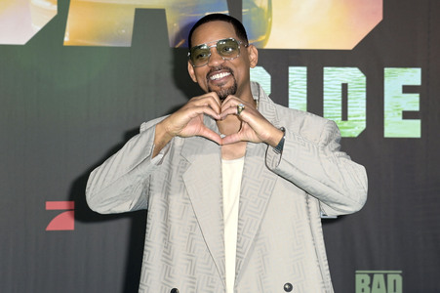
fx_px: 1466
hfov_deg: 17.1
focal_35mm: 120
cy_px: 146
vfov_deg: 11.4
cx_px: 220
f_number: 5.6
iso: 320
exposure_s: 1/250
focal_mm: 120
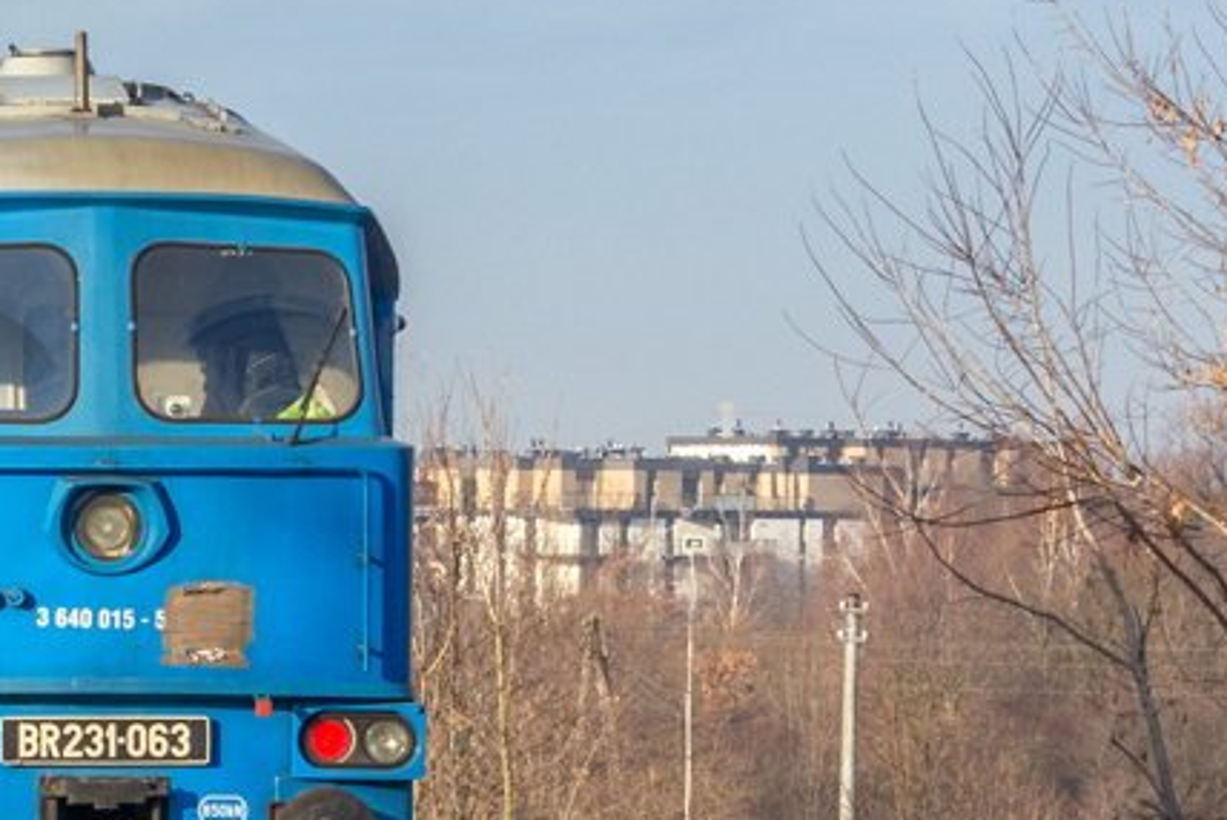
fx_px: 9174
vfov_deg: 5.1
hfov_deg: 7.6
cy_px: 411
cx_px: -298
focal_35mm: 269
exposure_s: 1/400
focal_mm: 48
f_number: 9
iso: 160
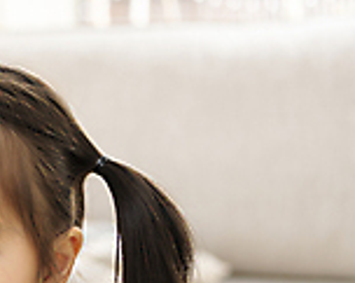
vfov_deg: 9.8
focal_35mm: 156
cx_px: -313
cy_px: 309
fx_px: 1636
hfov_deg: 11.4
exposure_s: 1/80
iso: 250
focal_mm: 42
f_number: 2.8
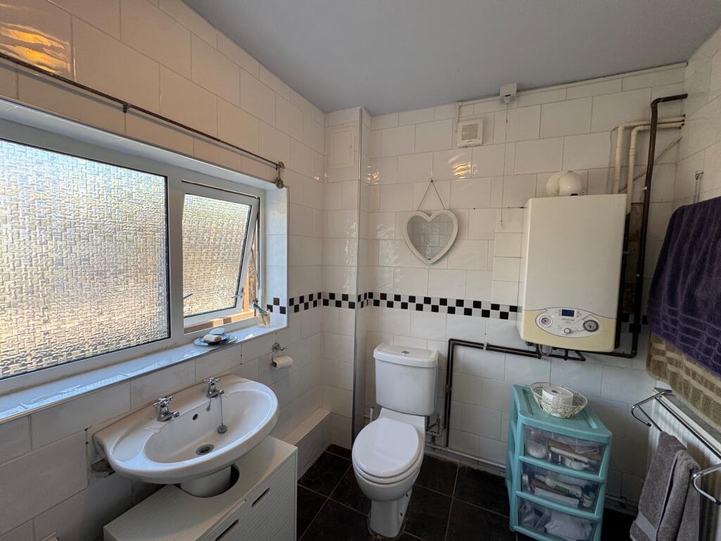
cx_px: 360
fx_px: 292
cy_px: 270
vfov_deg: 85.7
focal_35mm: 14
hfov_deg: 102.1
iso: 80
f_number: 2.2
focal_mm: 2.22
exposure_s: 1/99
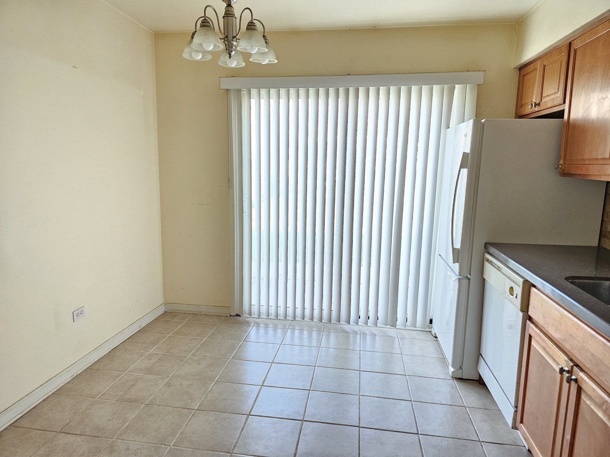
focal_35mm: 23
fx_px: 405
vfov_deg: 58.9
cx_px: 305
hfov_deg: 73.9
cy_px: 228
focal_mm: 6.3
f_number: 1.7
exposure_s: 1/120
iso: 800
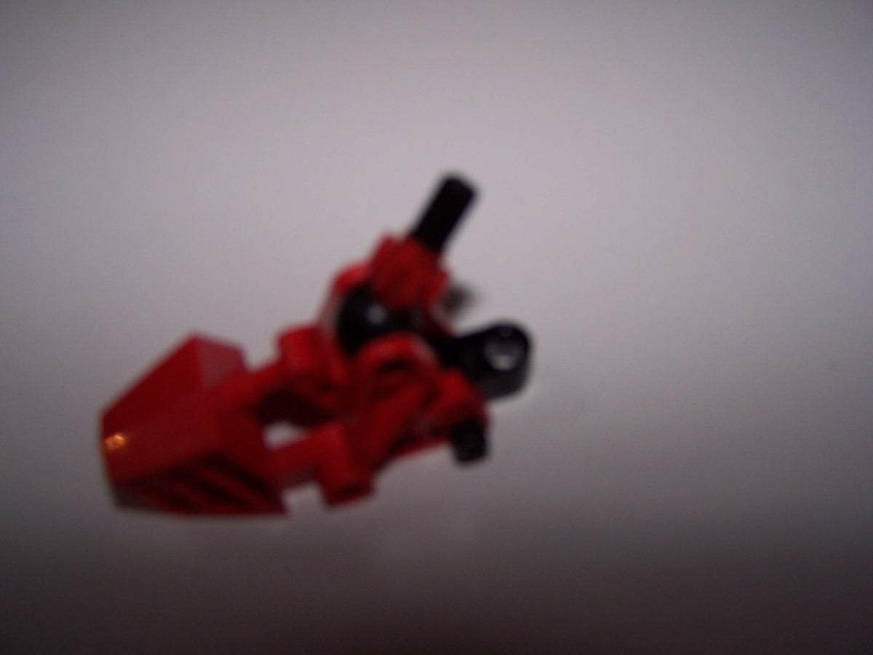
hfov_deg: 49.0
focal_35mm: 38
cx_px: 436
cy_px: 328
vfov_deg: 37.7
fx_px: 958
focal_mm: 6.3
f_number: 2.8
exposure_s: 1/60
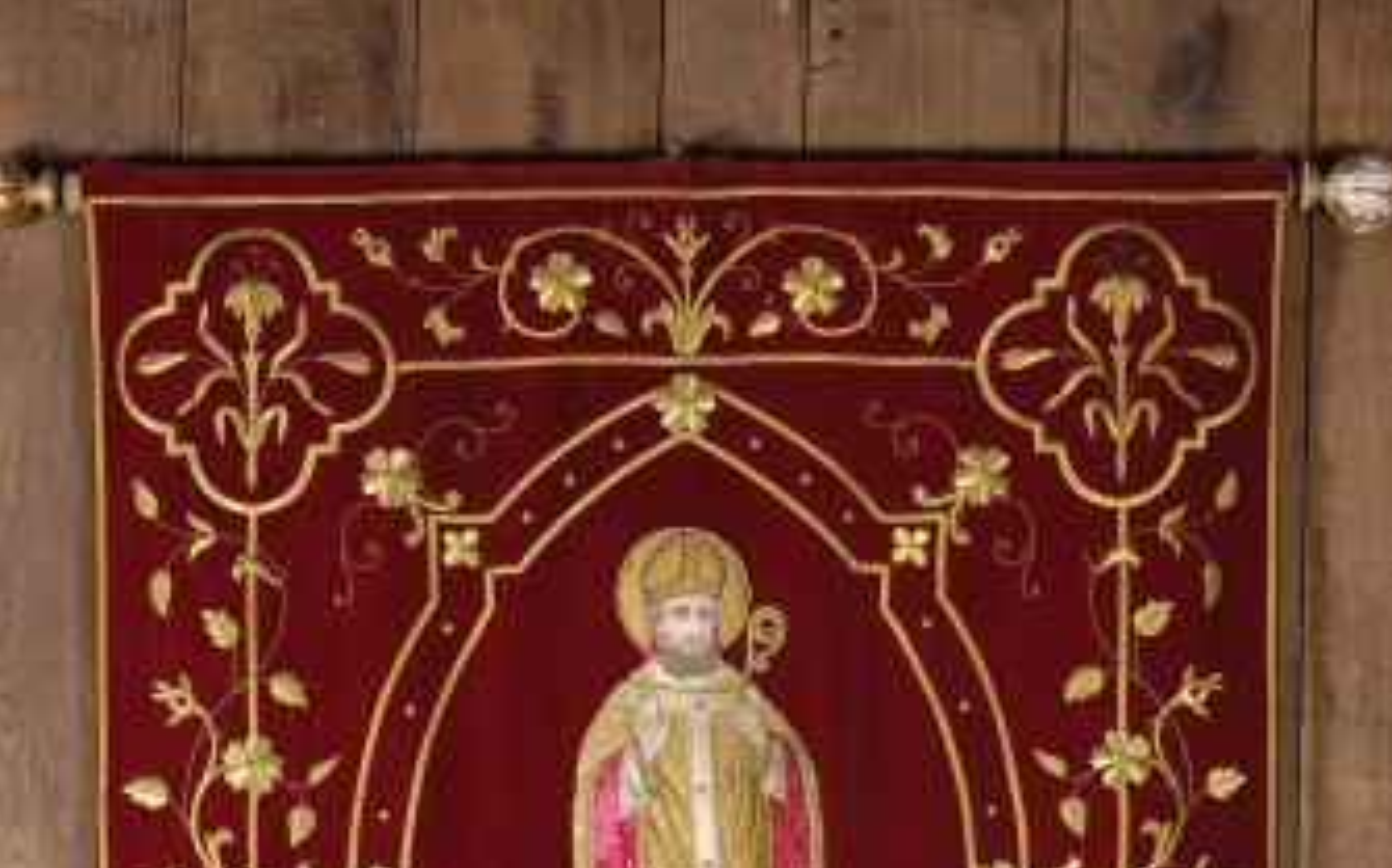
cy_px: 1026
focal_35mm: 112
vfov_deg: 11.5
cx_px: 698
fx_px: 4247
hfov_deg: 18.6
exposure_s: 1/30
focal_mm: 48
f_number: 11
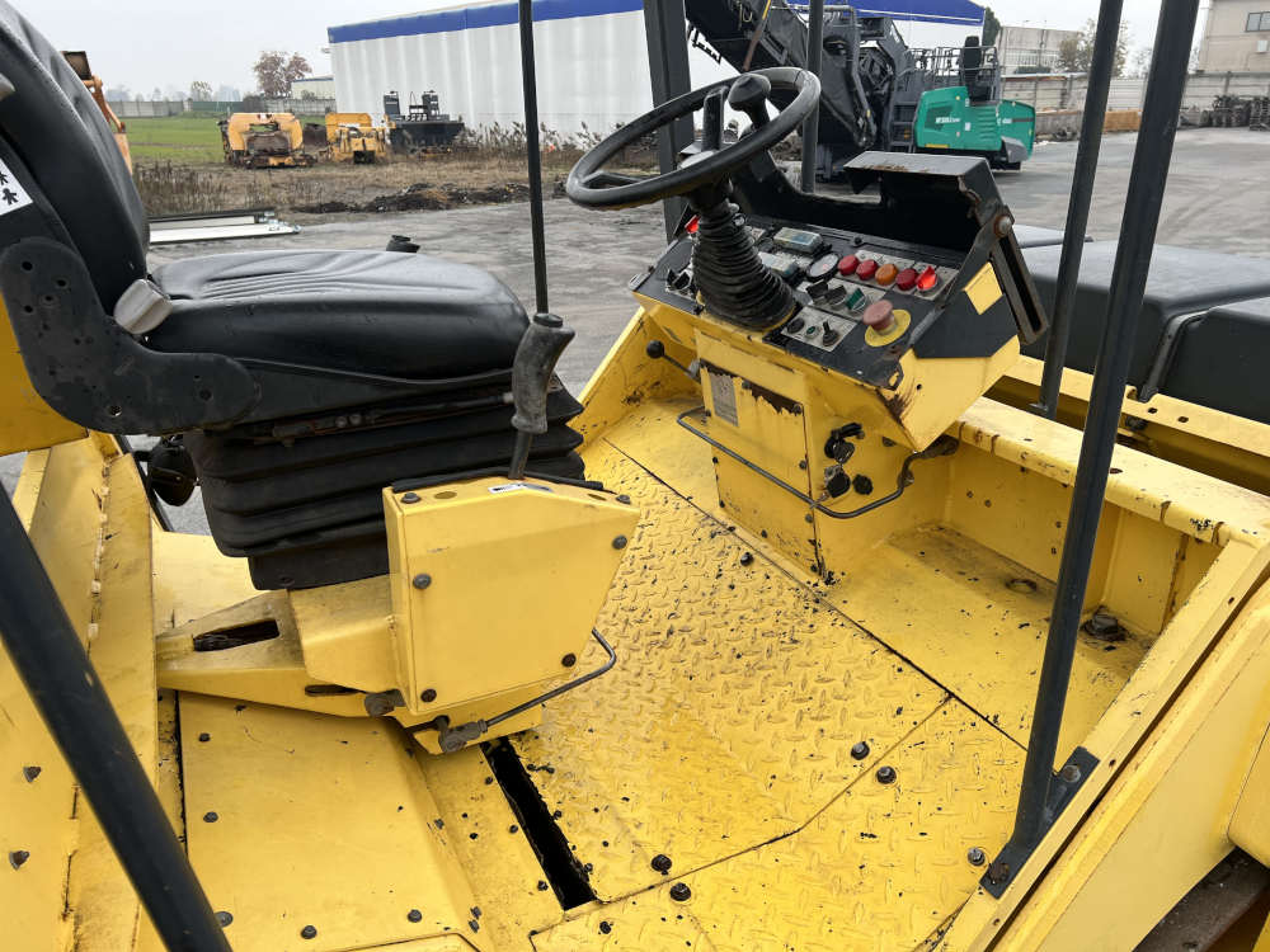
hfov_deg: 67.3
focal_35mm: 26
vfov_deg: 53.1
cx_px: 635
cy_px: 476
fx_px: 954
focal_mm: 5.7
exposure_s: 1/380
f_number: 1.5
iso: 50
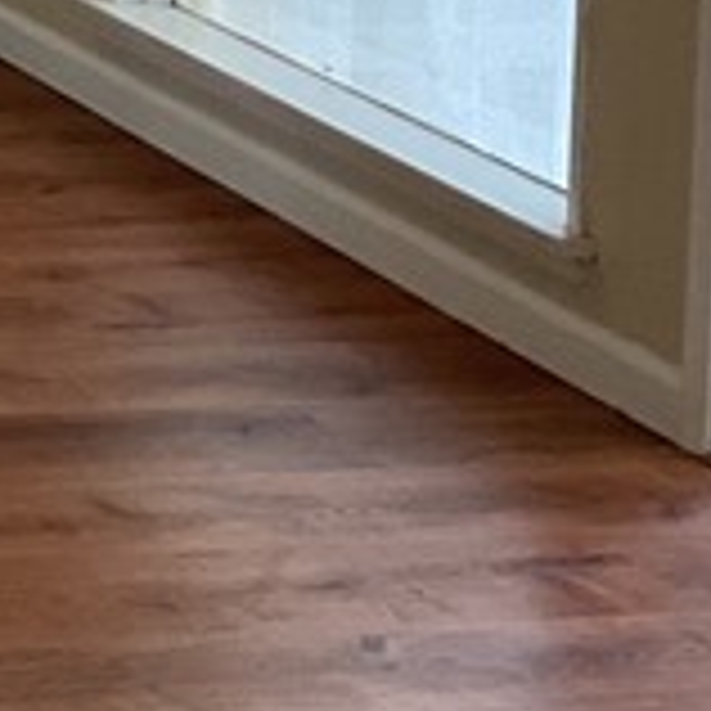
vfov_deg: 10.1
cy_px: -464
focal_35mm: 166
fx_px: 3857
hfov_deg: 9.3
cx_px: -1053
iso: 100
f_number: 1.8
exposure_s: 1/60
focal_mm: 3
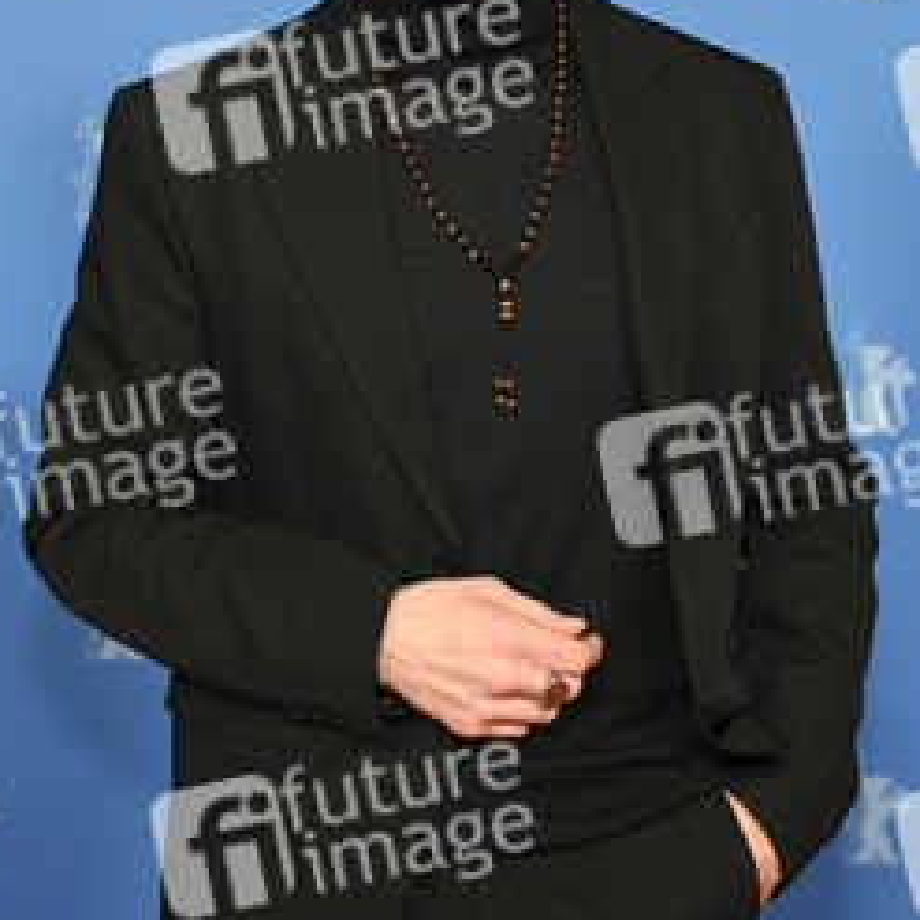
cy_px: 272
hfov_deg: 31.1
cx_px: 451
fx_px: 1654
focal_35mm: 55
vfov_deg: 30.7
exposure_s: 1/160
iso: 320
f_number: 2.8
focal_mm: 40
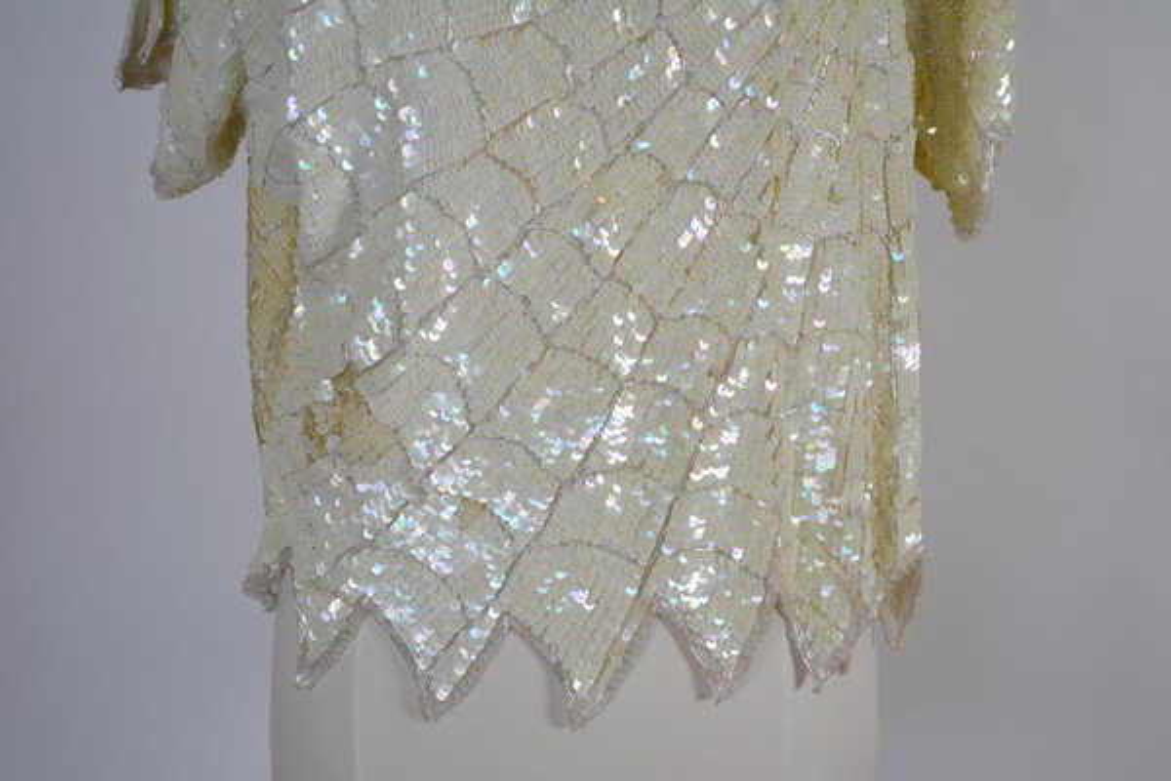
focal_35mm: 72
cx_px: 586
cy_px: 390
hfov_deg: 28.1
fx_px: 2342
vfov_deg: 18.9
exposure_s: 1/125
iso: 360
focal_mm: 48
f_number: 5.6
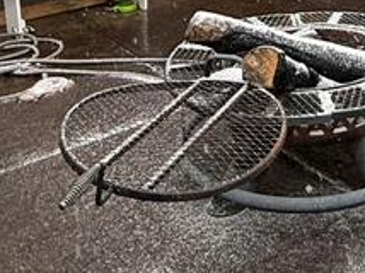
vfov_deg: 18.8
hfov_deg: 27.5
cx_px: 353
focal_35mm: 67
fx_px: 706
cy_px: -159
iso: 64
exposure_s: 1/238
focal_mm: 2.22
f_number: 2.2
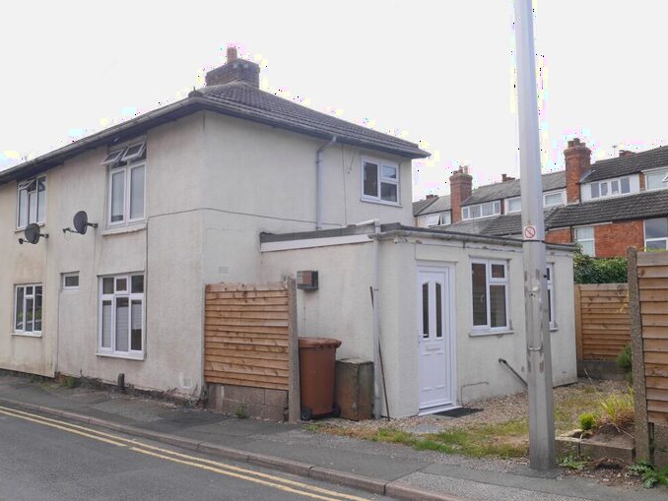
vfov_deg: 43.0
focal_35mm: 33
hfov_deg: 55.3
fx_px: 637
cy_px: 250
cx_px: 330
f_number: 9
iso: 160
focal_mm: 16
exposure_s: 1/160
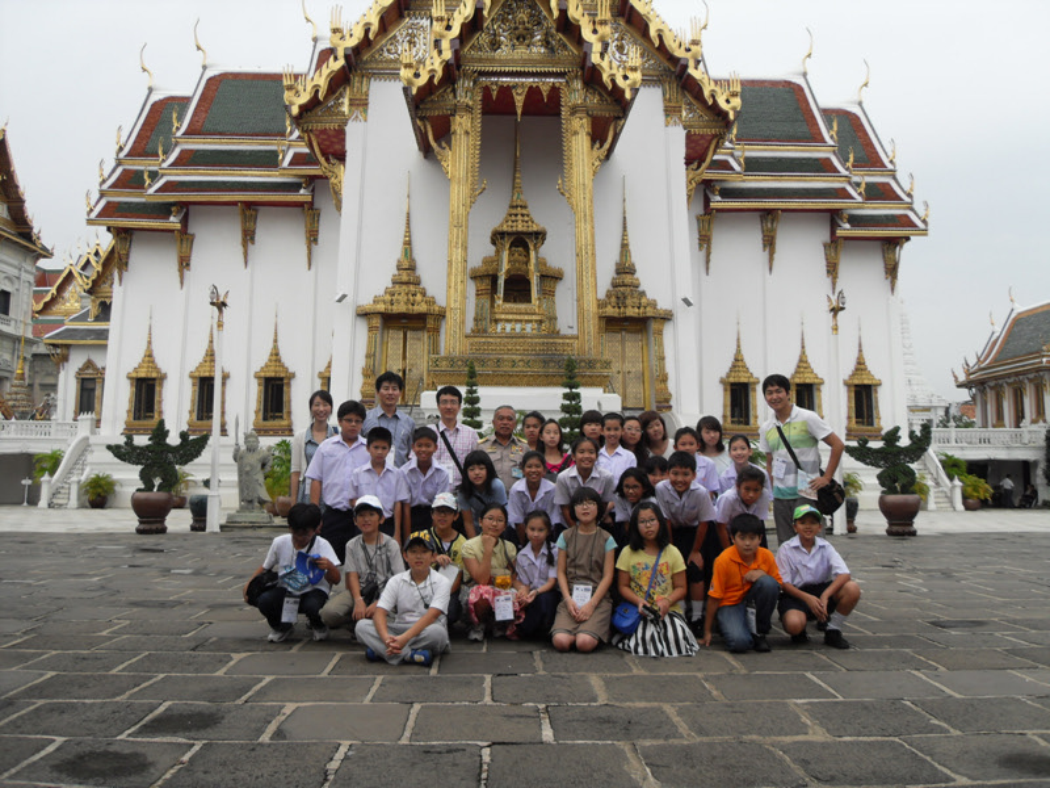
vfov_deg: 49.7
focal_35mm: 28
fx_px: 849
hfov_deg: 63.4
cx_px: 525
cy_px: 394
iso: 80
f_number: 7.1
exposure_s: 1/125
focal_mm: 6
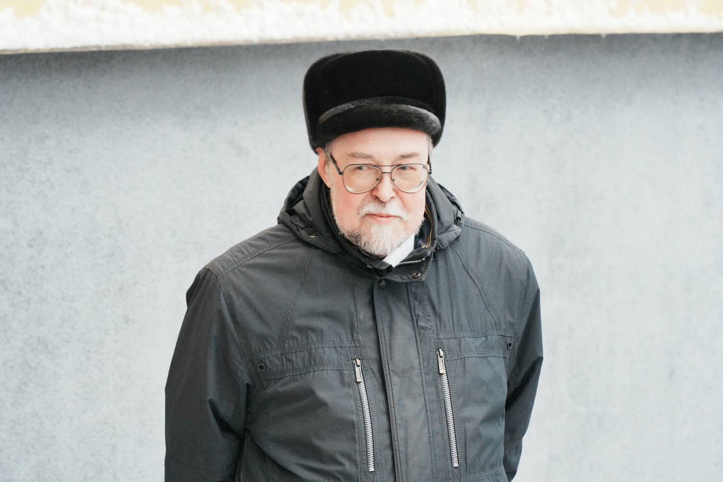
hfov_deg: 12.5
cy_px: 241
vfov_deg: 8.4
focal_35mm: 164
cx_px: 362
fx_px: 3293
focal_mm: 164
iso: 6400
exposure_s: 1/40
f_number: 9
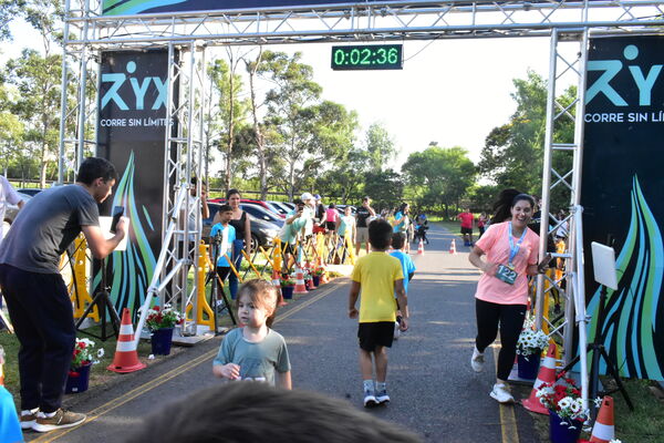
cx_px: 332
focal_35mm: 32
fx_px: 581
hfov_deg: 59.5
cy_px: 222
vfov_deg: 41.7
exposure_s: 1/200
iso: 3200
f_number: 25
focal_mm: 21
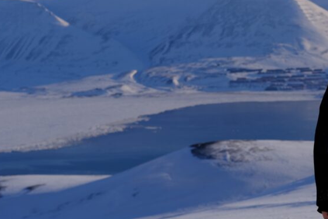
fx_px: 1248
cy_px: 82
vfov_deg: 10.0
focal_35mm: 137
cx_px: 292
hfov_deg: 14.8
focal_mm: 50
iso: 160
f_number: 5.6
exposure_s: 1/1700
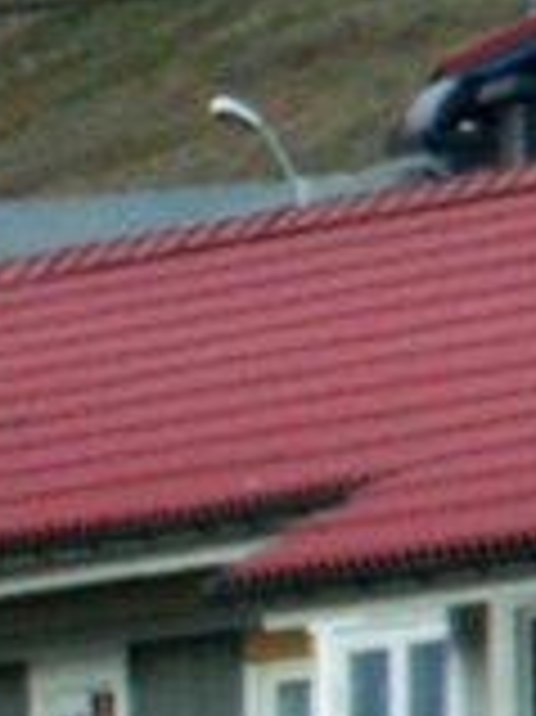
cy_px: 621
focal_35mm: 1674
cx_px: -1381
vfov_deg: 1.2
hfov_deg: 0.9
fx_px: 34607
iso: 100
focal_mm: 50.8
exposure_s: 1/50
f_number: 3.5
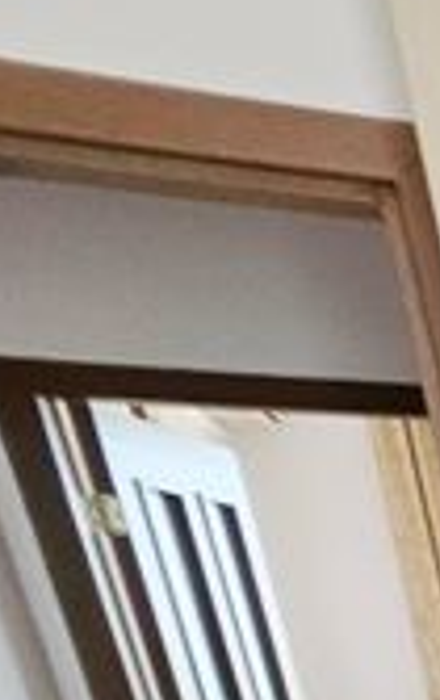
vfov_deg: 27.5
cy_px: 972
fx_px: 1108
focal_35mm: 58
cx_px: 1435
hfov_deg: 10.4
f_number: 2.2
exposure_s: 1/50
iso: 125
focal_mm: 1.7
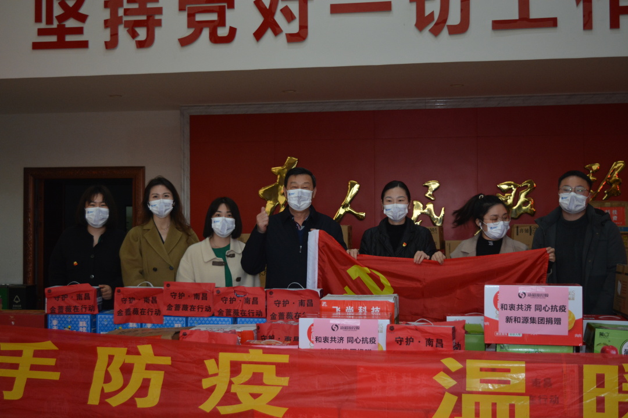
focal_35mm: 48
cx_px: 314
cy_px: 209
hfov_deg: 41.1
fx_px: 837
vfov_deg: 28.1
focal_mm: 32
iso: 800
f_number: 4.5
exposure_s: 1/60
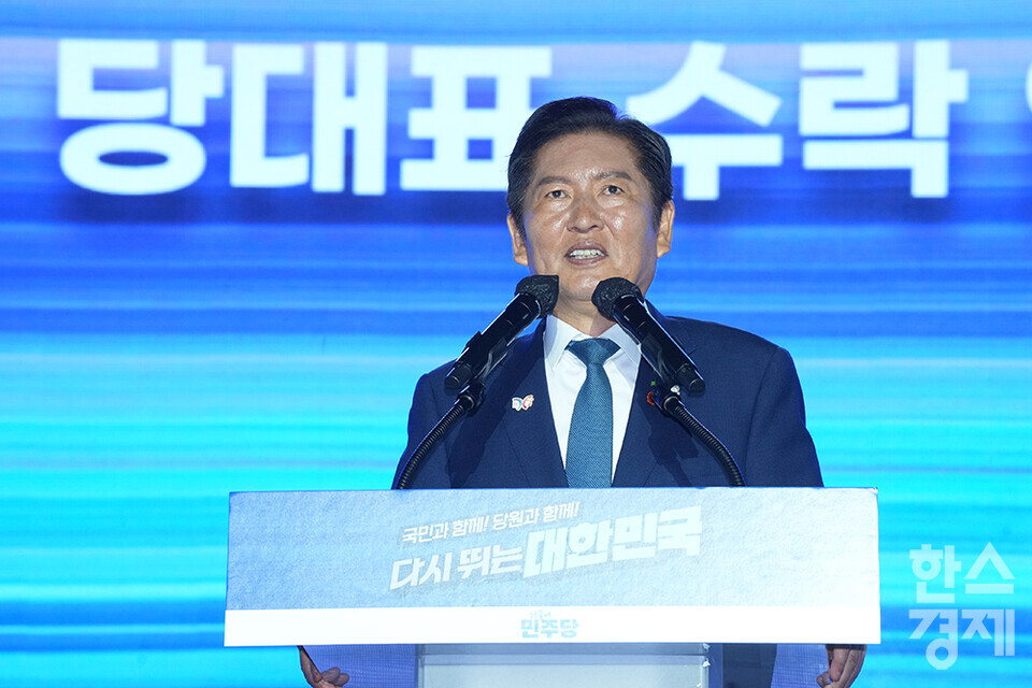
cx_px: 516
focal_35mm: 200
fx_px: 5733
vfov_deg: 6.9
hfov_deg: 10.3
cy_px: 344
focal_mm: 200
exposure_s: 1/160
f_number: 10
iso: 2500
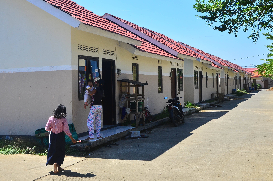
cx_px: 136
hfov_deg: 53.2
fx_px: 272
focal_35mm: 36
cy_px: 90
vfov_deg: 36.7
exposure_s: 1/350
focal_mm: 24
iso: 200
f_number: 9.5
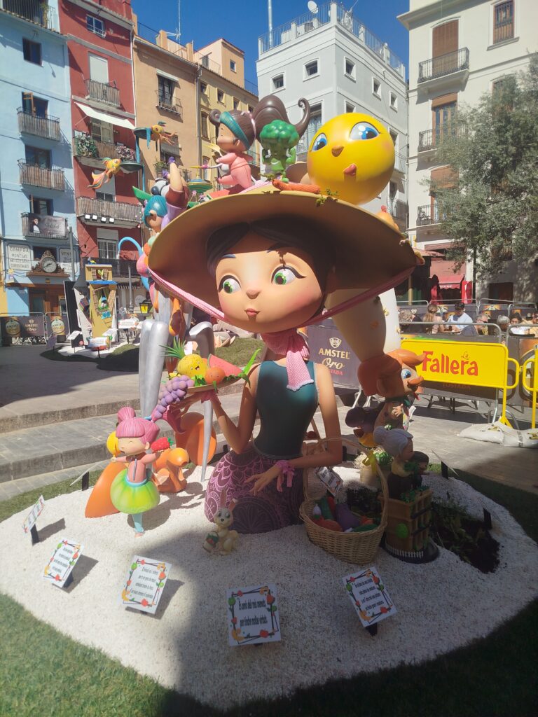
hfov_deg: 56.8
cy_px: 358
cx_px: 269
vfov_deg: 71.6
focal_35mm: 24
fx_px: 497
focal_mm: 5.31
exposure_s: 1/1632
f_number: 1.7
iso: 50
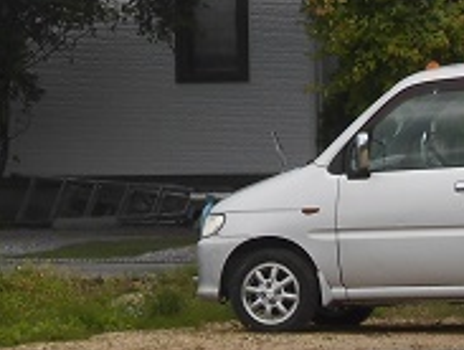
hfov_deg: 5.7
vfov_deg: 4.2
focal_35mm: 350
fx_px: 4701
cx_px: 172
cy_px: -213
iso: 64
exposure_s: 1/500
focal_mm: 19
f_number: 5
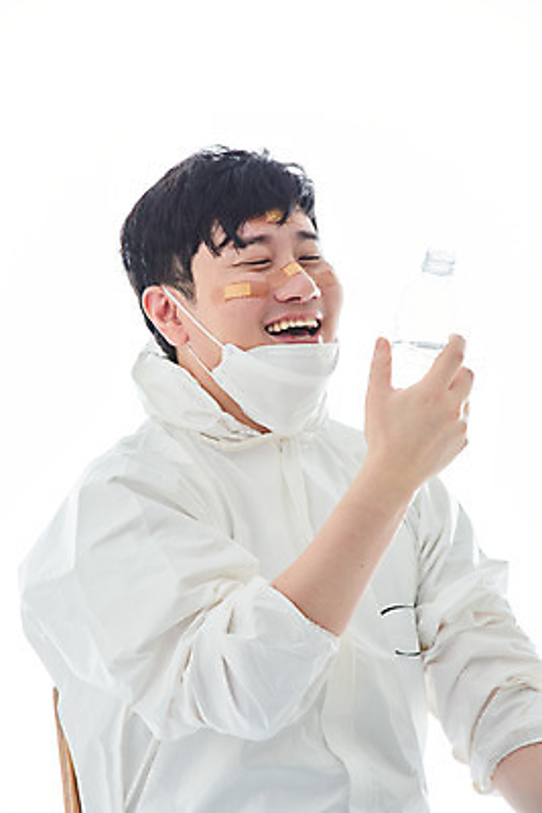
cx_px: 271
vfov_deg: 10.8
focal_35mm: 190
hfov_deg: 7.2
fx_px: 4287
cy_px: 406
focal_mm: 190
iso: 100
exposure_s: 1/125
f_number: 14
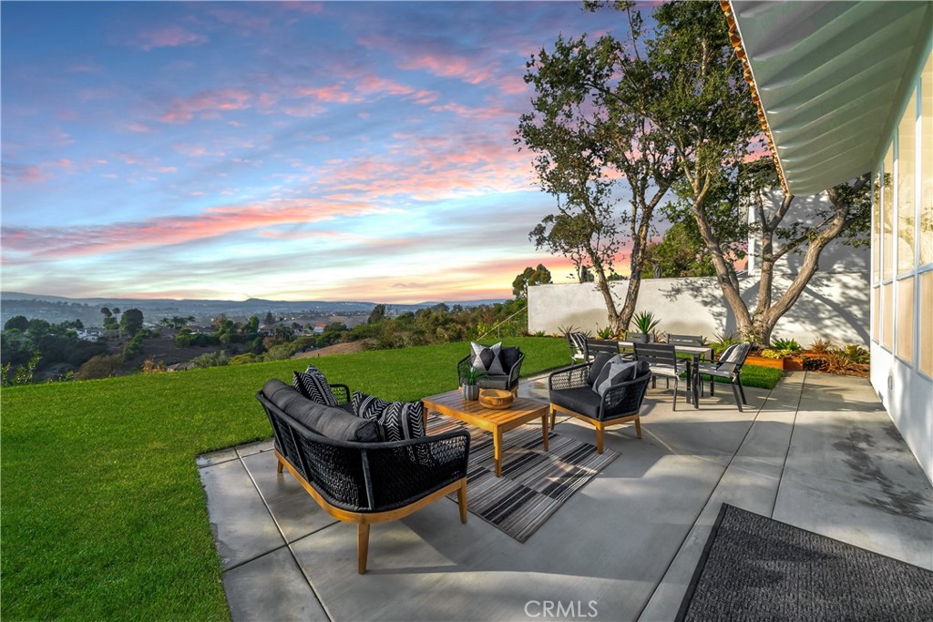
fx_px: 311
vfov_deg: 90.0
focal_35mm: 12
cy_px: 311
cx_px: 466
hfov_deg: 112.6
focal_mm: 12
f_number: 13
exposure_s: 1/500
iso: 800
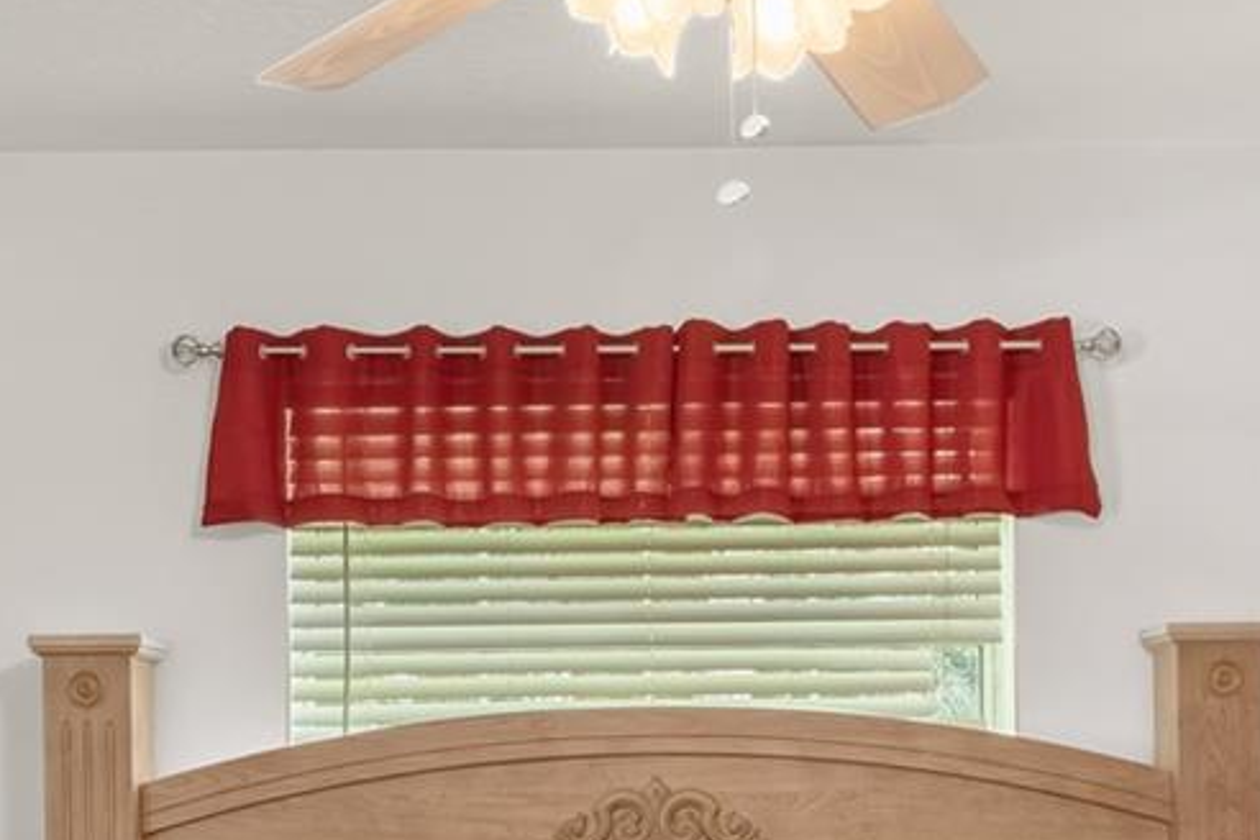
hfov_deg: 37.1
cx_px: 589
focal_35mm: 54
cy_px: 763
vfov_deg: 24.5
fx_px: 1877
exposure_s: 1/1.25
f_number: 9
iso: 250
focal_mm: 11
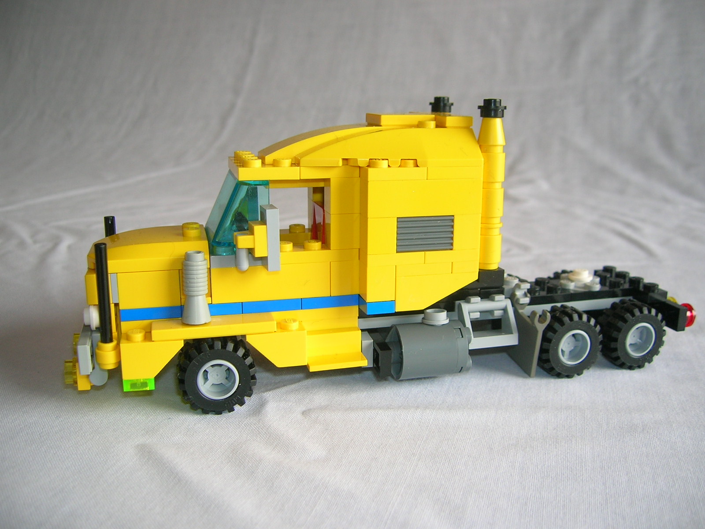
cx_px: 352
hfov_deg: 54.0
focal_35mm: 34
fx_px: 692
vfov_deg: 41.8
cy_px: 264
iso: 50
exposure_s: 1/24.3
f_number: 2.9
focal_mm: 5.7
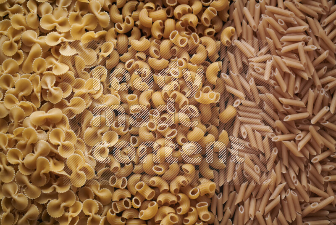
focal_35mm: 50
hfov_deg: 39.6
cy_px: 112
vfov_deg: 27.0
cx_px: 168
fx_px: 467
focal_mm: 50
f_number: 8
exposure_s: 1/100
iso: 160
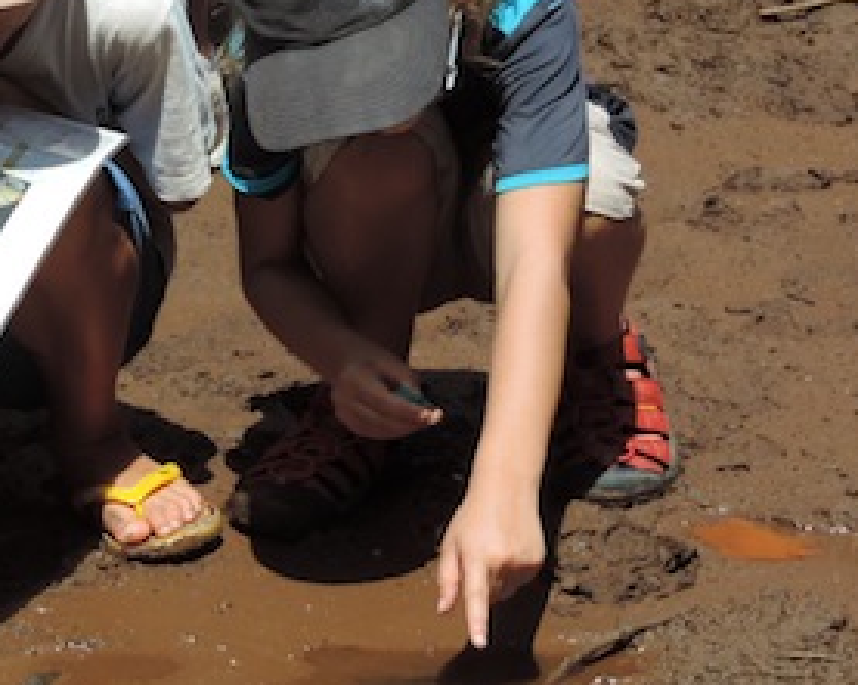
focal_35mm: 254
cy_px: 211
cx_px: 149
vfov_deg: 6.1
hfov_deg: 7.6
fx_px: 6443
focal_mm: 21.4
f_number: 4.2
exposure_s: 1/640
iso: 80
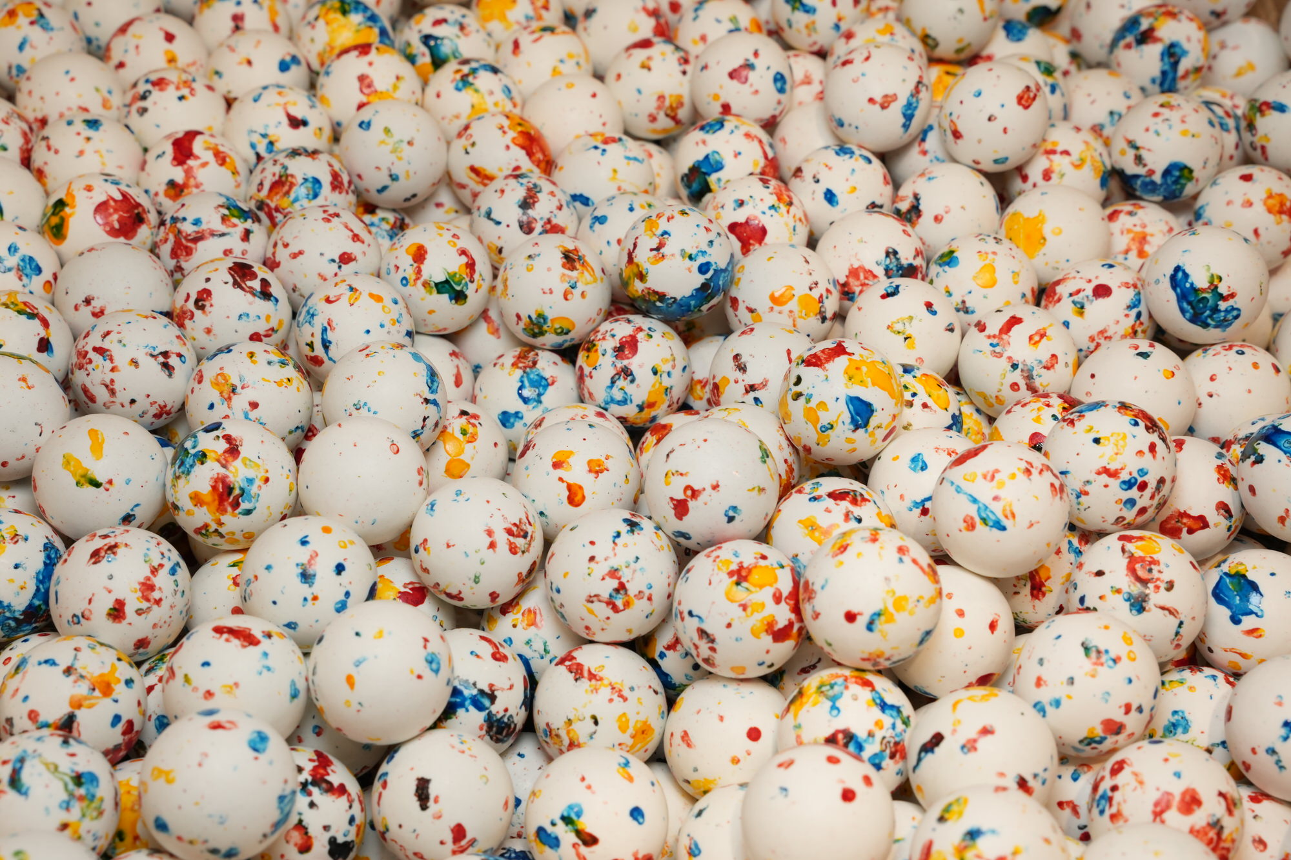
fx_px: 1875
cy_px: 430
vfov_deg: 25.8
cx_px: 646
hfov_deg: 38.0
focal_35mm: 52
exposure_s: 1/160
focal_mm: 52.3
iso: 1000
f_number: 13
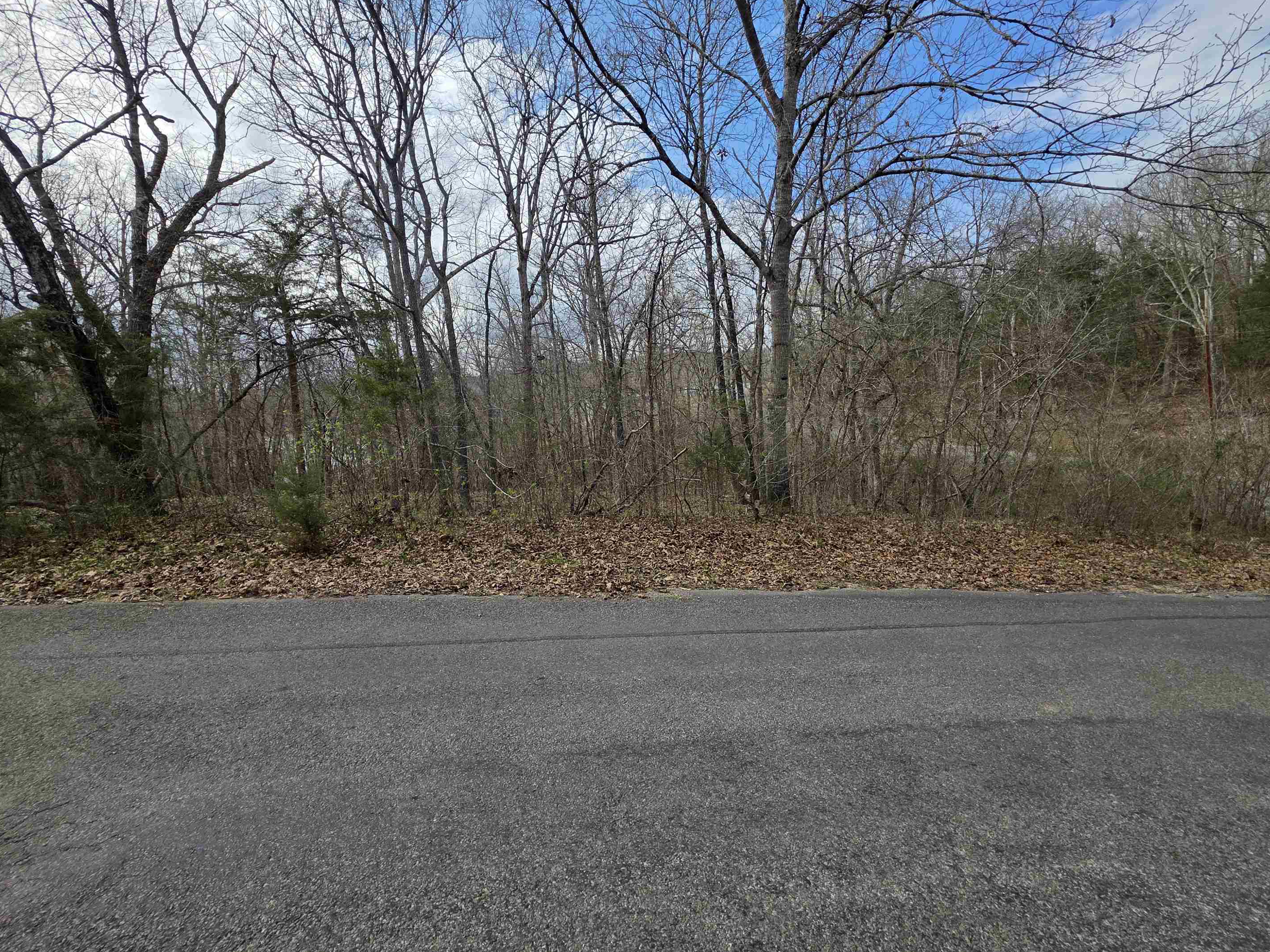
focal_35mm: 14
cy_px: 446
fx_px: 514
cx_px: 617
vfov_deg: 85.6
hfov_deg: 102.0
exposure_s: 1/1879
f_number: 1.9
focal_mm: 2.2
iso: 40
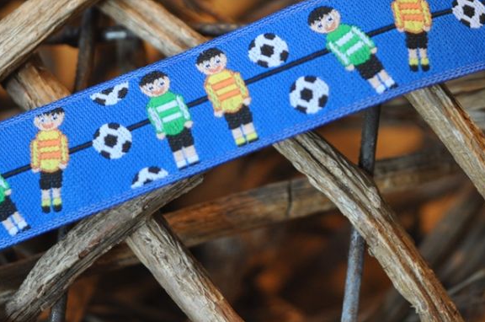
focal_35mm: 100
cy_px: 102
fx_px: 1345
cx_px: 227
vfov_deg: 13.6
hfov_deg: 20.4
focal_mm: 48
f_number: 5.3
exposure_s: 1/30
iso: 800
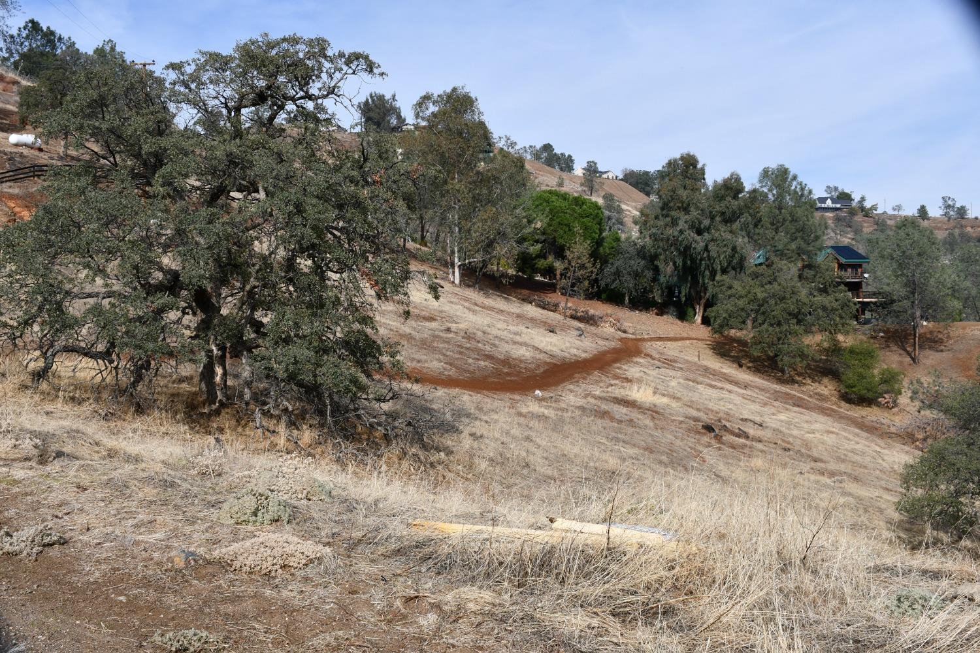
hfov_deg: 49.6
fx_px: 1062
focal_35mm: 39
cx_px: 490
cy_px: 326
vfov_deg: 34.2
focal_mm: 26
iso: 100
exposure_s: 1/320
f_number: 9
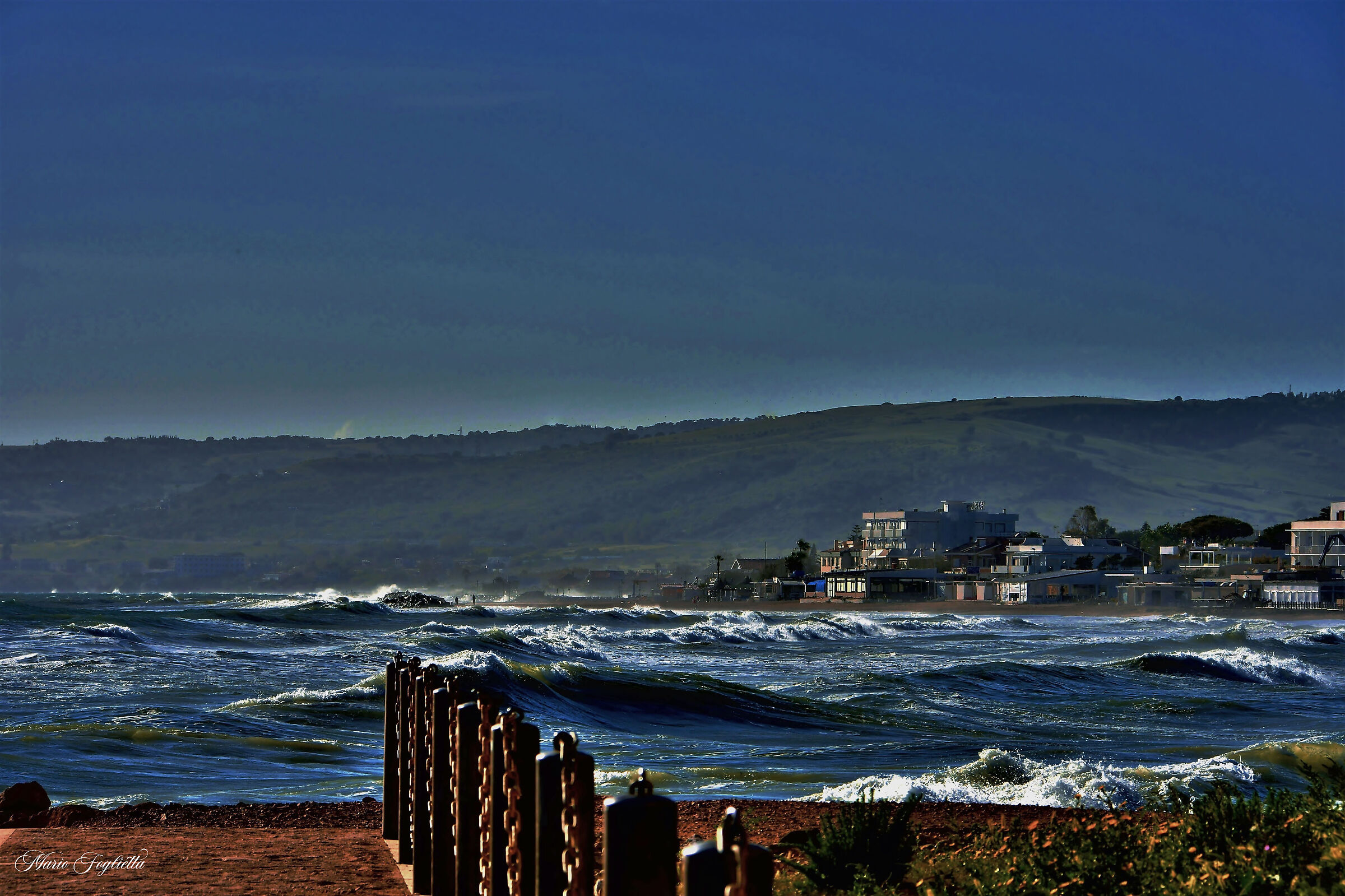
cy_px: 448
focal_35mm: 180
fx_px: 6723
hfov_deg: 11.4
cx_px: 672
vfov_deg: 7.6
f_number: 10
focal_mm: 120
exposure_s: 1/400
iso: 100
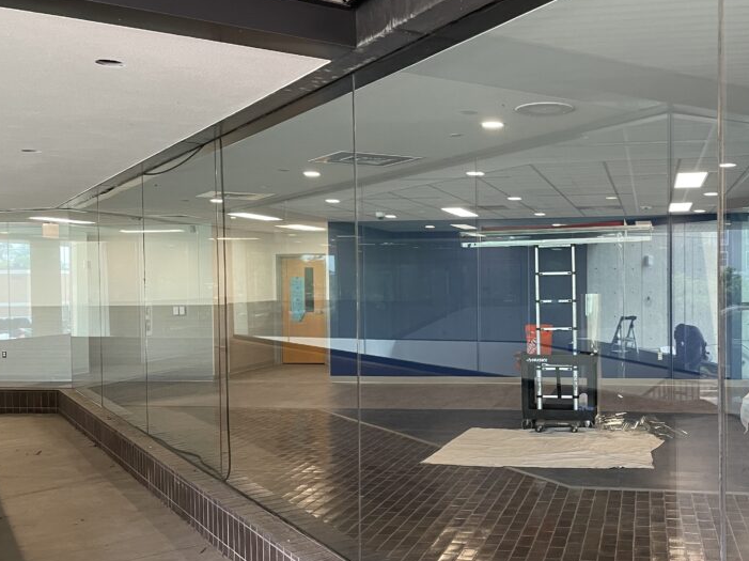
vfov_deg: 37.6
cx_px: 520
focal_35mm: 38
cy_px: 311
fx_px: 822
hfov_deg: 47.9
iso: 125
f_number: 1.6
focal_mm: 4.2
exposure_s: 1/78
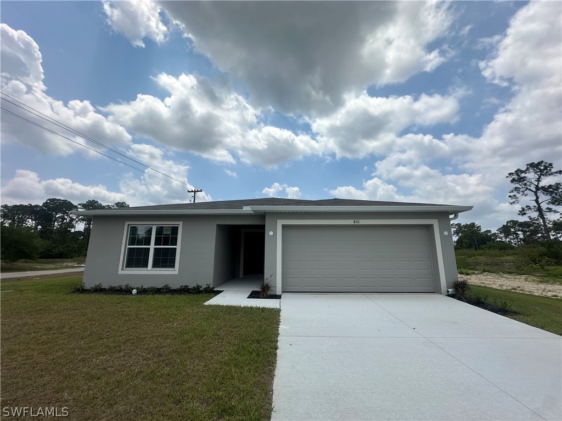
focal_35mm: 14
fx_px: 227
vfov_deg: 85.7
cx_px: 281
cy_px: 210
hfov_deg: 102.1
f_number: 2.2
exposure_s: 1/4292
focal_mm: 2.22
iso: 50
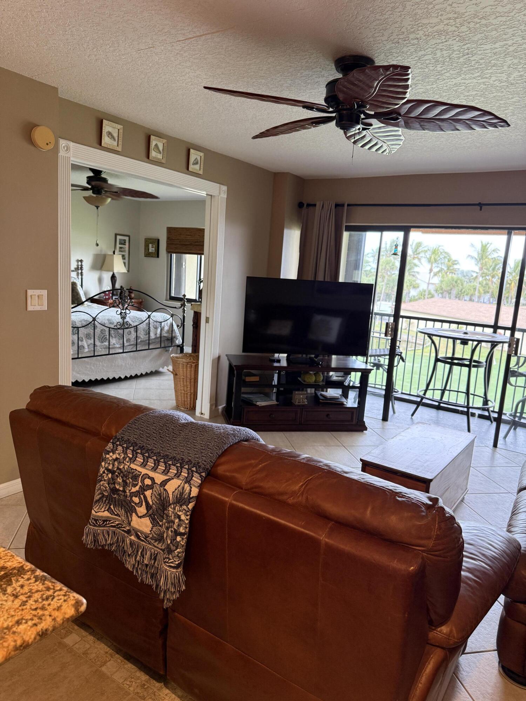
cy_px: 350
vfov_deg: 71.6
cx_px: 263
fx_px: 486
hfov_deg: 56.8
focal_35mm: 24
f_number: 1.78
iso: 250
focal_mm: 6.76
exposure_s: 1/60
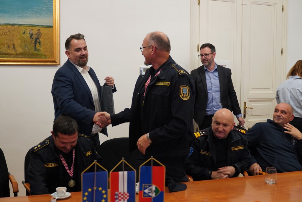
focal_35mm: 42
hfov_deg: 46.4
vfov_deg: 31.9
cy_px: 101
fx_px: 352
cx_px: 151
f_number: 2.8
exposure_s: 1/125
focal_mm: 28
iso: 1250
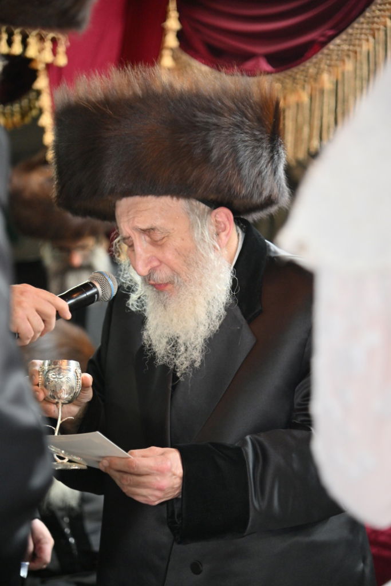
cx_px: 196
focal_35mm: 105
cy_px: 293
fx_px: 1710
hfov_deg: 13.0
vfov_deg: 19.5
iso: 1000
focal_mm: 105
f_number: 4
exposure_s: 1/200
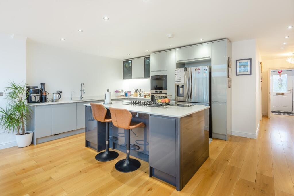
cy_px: 98
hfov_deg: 90.0
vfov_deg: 67.5
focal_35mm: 18
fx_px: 147
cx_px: 147
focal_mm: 18
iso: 125
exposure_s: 1/4
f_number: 8
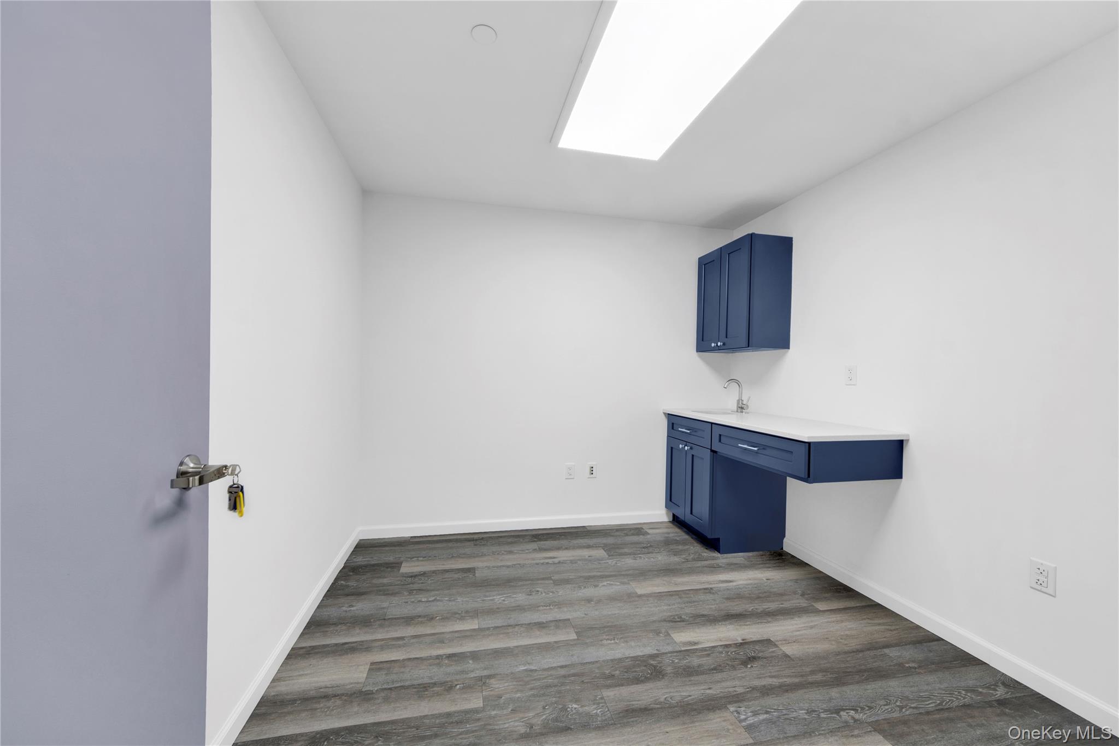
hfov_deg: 112.6
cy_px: 373
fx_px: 373
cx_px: 560
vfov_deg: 90.0
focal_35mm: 12
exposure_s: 1/3
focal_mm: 8
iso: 100
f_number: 8
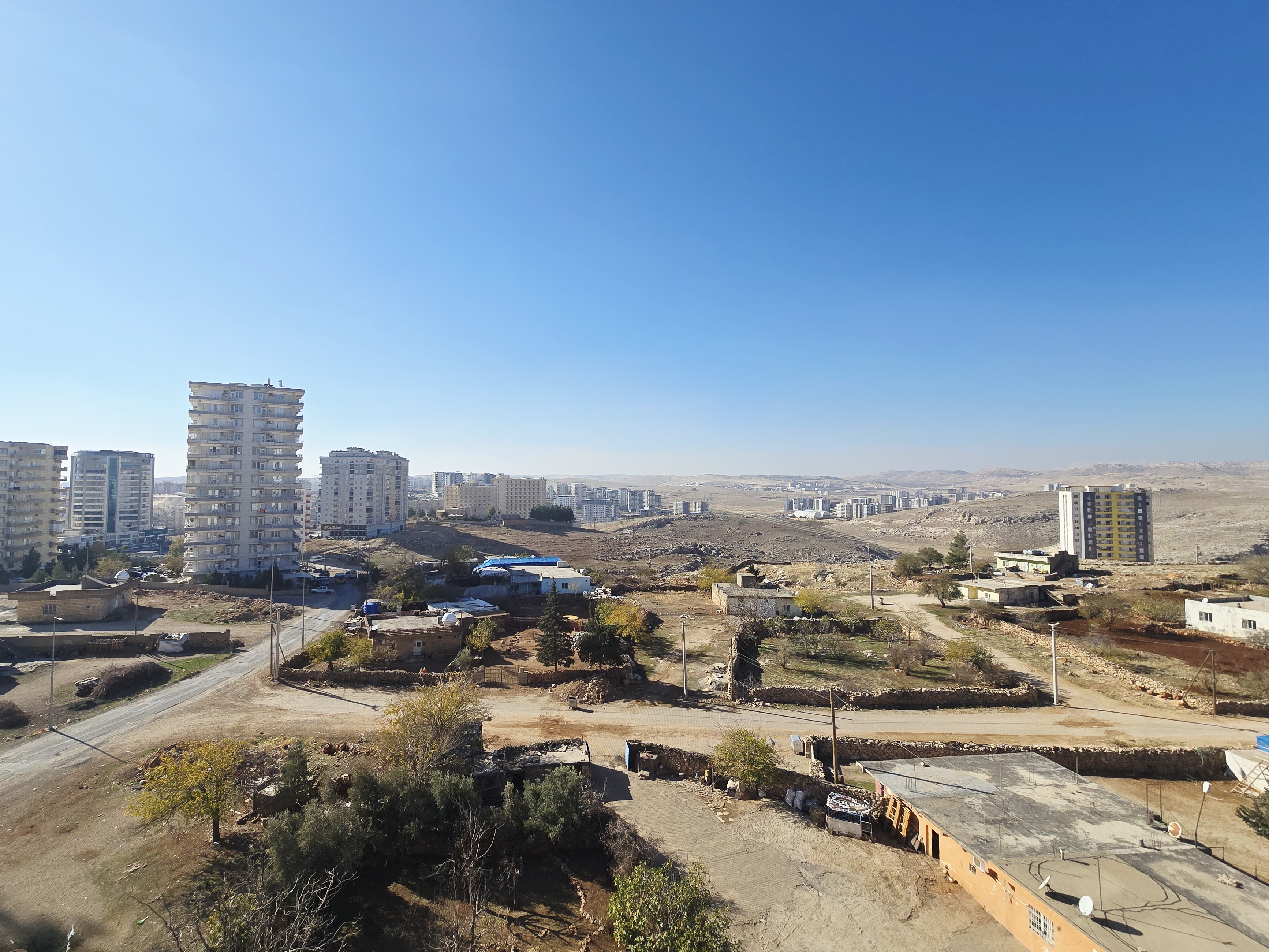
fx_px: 550
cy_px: 464
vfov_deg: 81.7
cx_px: 566
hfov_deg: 97.8
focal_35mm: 15
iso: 50
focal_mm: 2.2
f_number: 2.2
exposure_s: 1/3589
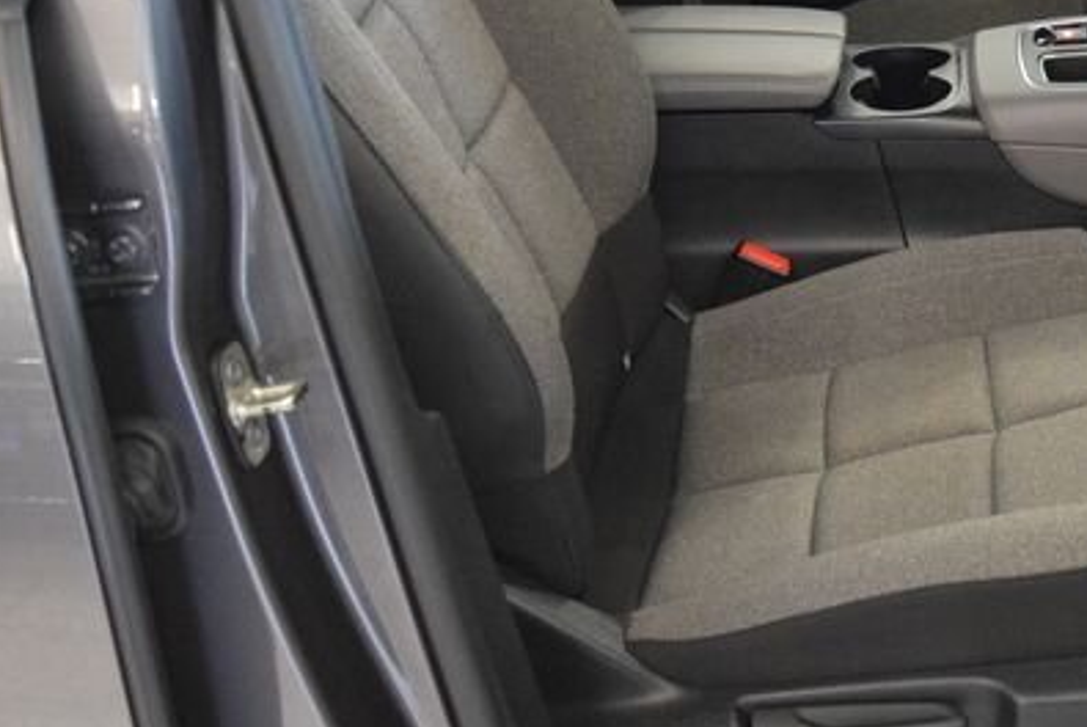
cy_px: 226
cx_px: 947
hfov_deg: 27.9
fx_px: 2115
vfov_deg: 19.4
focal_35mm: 70
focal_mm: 18
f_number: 3.5
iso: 3200
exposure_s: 1/60
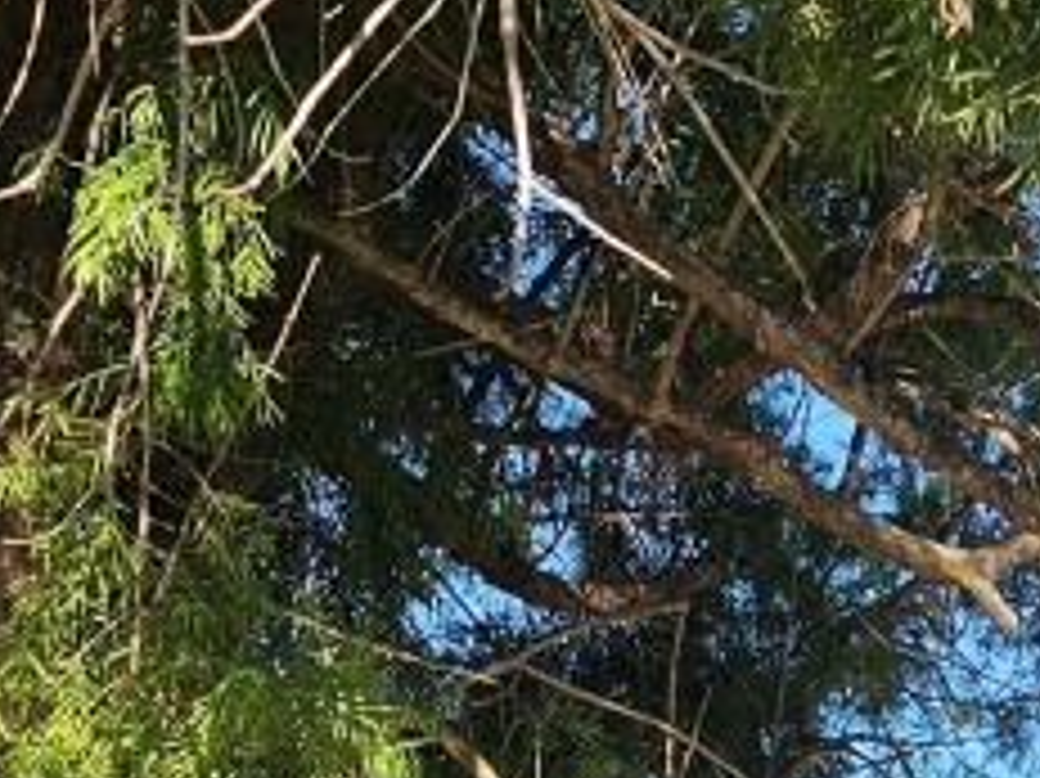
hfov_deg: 18.8
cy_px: 1336
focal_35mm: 102
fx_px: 3063
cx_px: 999
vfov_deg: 13.3
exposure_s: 1/374
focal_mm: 6.3
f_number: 1.7
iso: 10
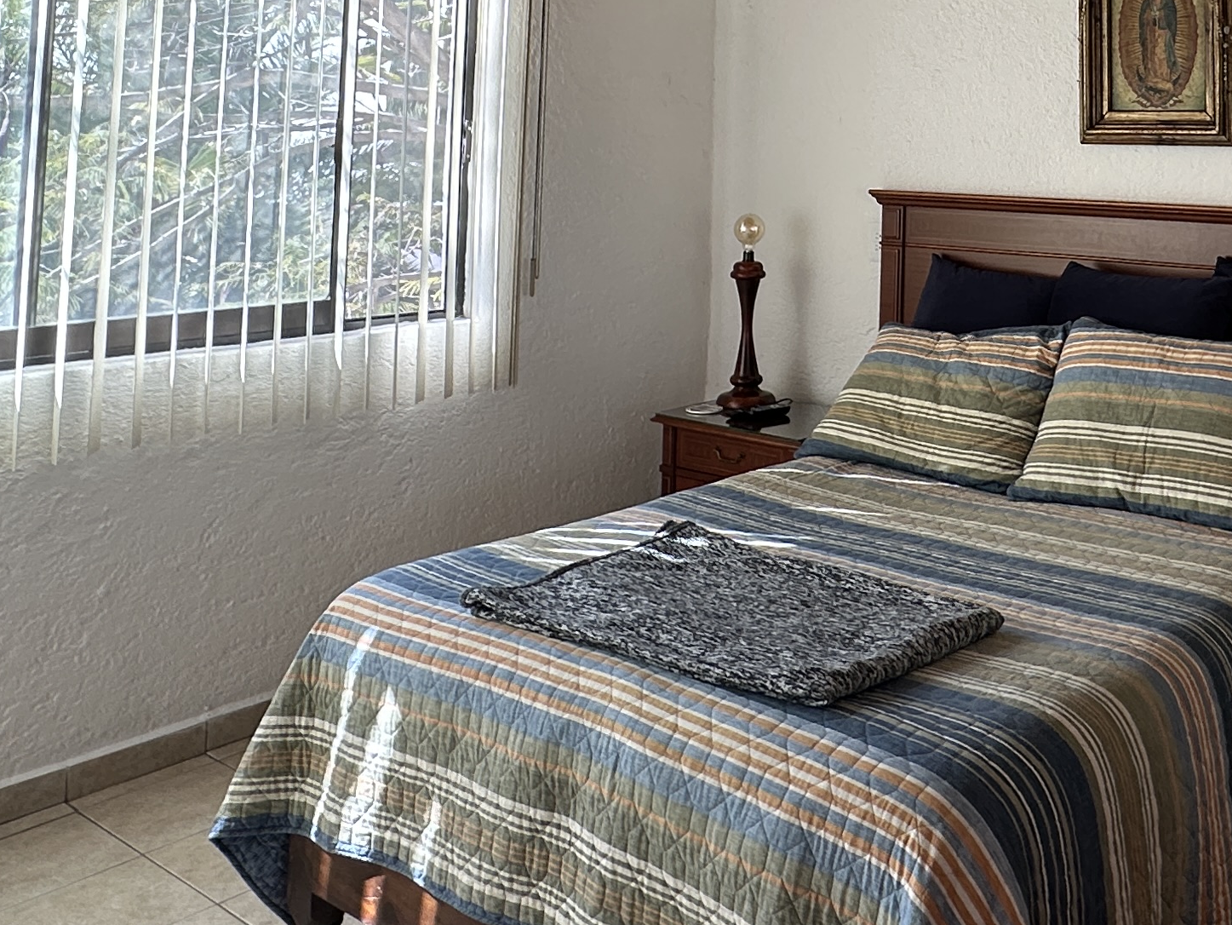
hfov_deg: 45.8
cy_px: 16
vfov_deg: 33.9
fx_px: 1388
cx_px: 959
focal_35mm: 39
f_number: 2.2
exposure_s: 1/116
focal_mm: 2.22
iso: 40
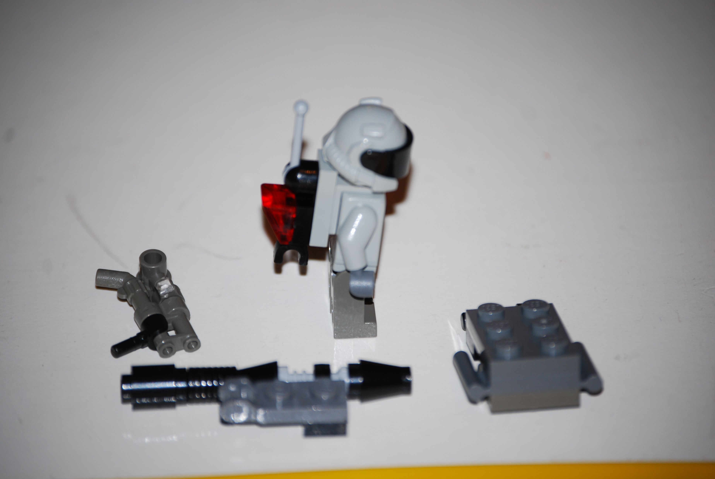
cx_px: 358
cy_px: 240
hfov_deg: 11.4
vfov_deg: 7.7
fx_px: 3579
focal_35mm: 180
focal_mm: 120
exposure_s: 1/60
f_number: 5
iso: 200
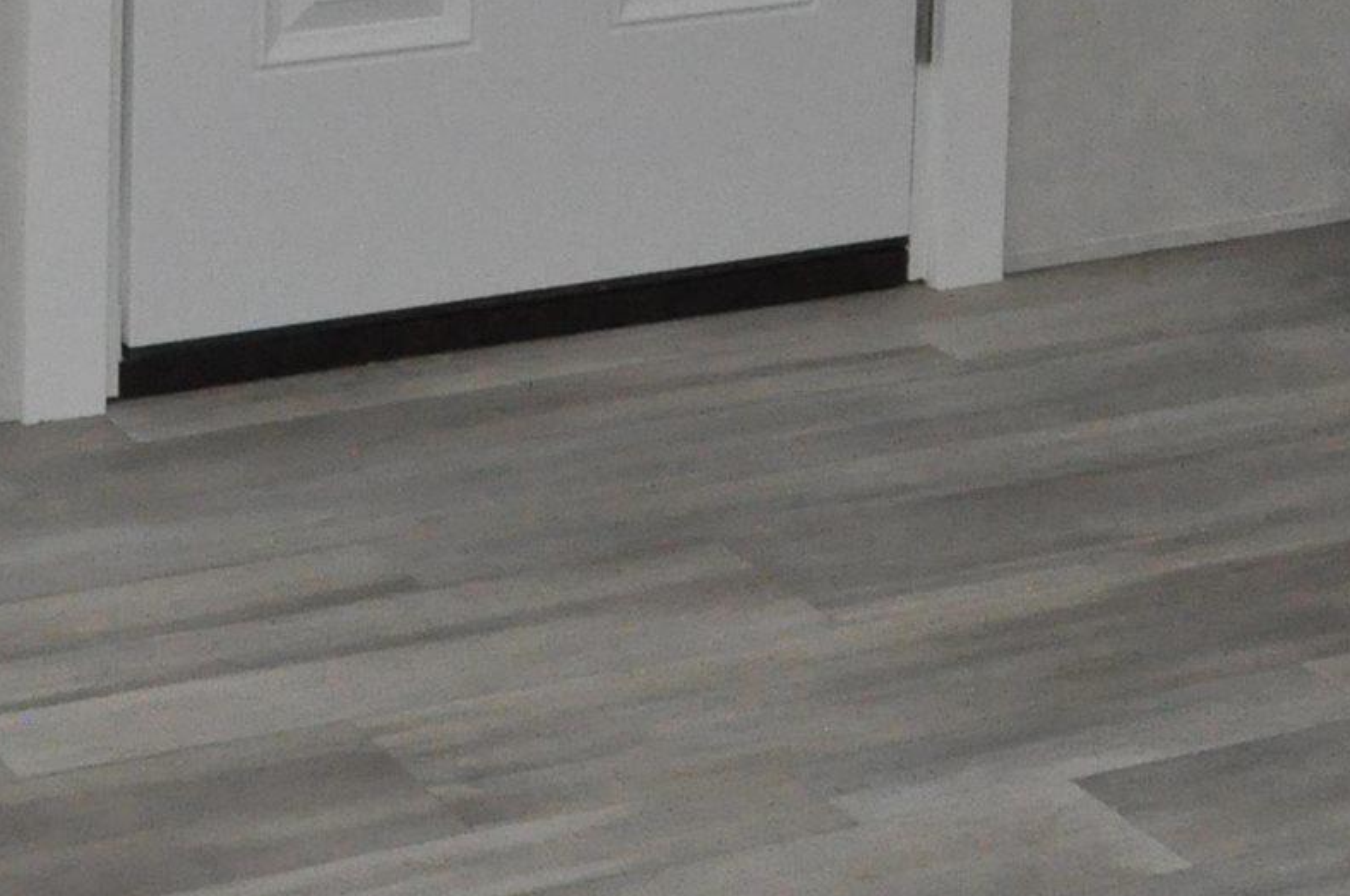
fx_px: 4381
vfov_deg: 11.0
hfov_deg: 17.5
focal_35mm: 117
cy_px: -673
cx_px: 423
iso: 3200
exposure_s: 1/100
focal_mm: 20
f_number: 8
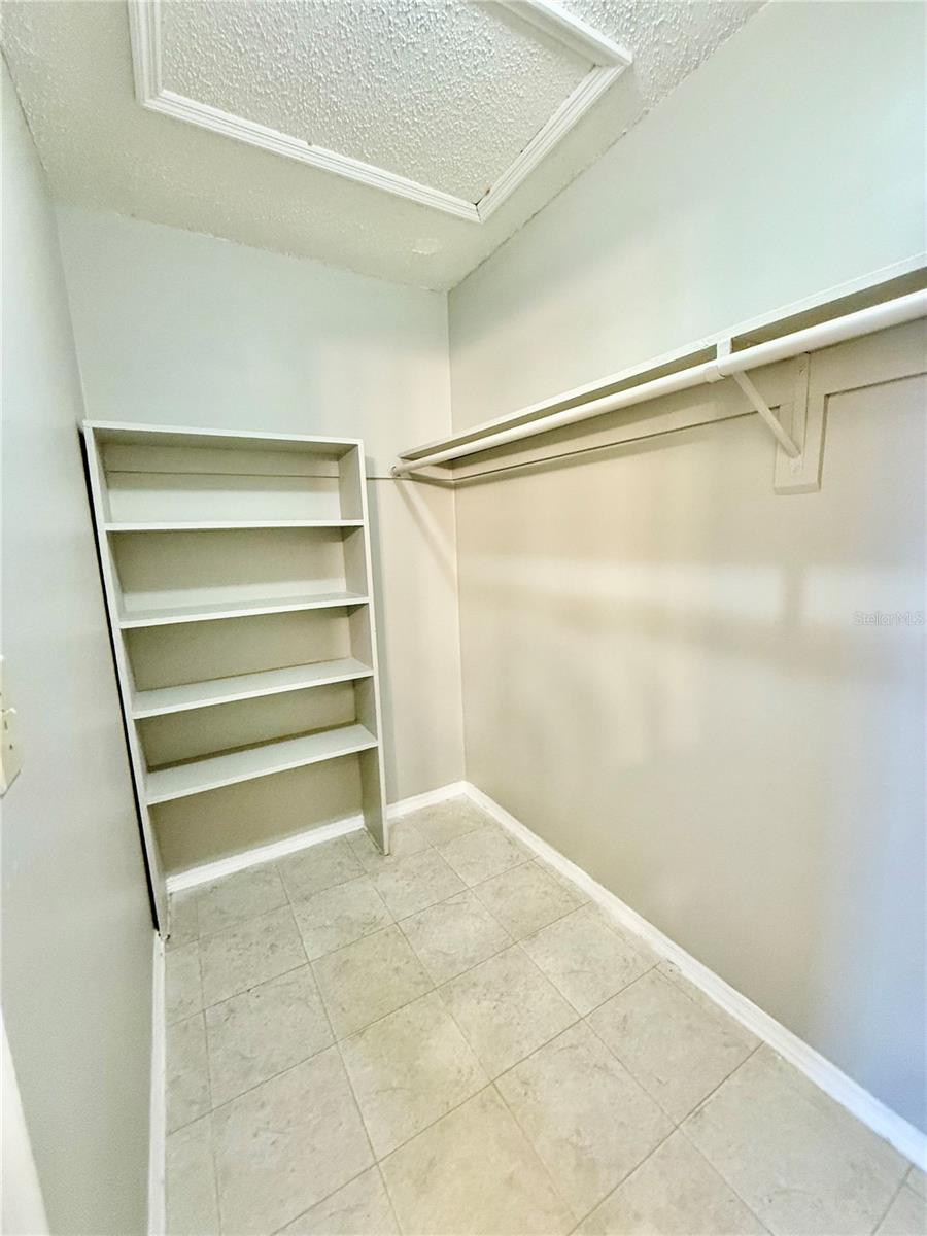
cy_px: 618
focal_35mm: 14
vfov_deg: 102.1
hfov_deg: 85.7
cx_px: 464
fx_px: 500
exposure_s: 1/60
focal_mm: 2.22
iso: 500
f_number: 2.2
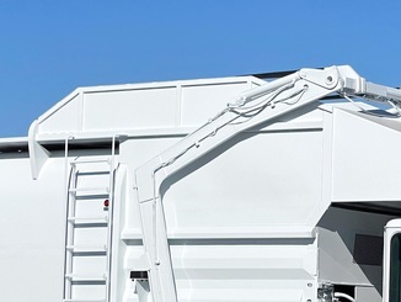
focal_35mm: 153
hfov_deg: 12.9
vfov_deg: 9.7
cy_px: 193
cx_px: 223
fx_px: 1774
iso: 25
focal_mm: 7.5
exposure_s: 1/5000
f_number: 2.2
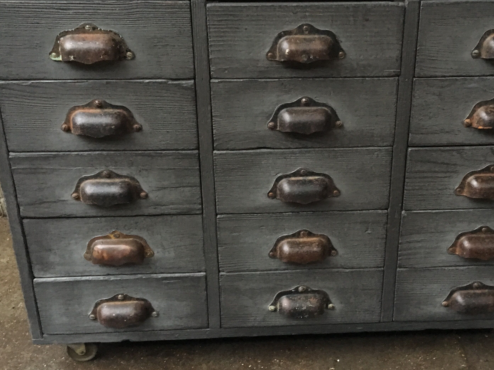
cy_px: 153
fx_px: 599
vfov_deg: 34.3
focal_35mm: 42
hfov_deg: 44.5
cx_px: 298
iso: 250
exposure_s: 1/17
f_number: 2.2
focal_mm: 4.15
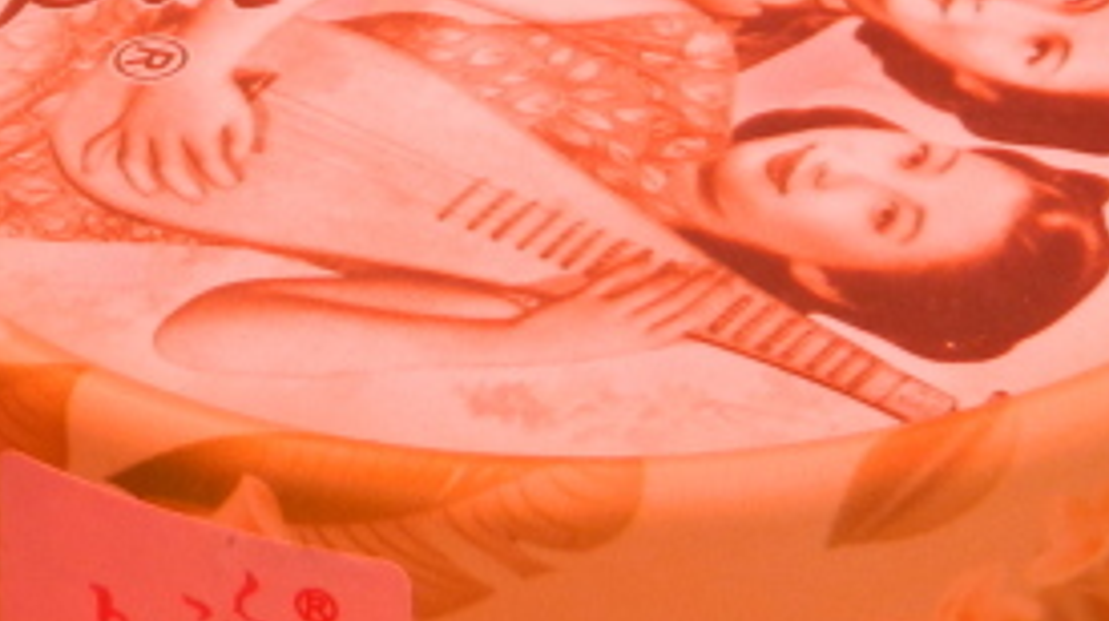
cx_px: 411
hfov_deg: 3.0
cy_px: 980
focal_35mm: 719
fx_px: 21121
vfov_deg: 1.7
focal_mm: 31.8
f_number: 5.1
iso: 80
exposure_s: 1/80
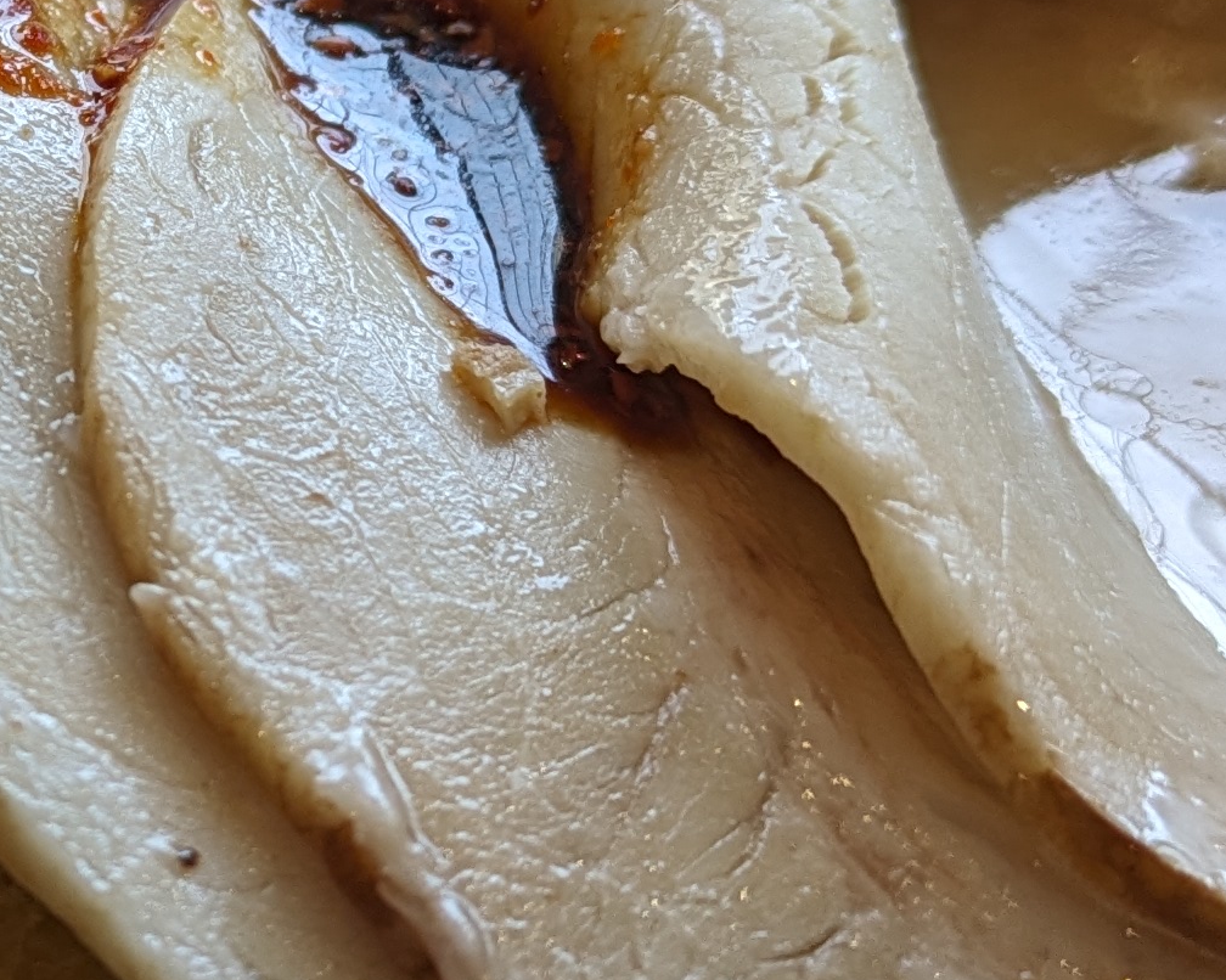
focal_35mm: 112
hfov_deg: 16.4
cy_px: 218
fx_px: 4063
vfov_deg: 13.7
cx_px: -283
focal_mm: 5.43
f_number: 1.89
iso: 45
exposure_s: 1/120
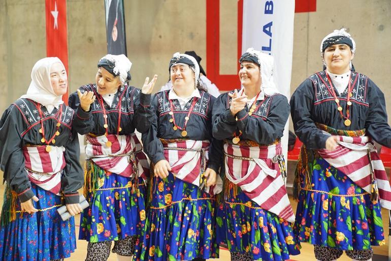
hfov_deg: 28.8
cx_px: 196
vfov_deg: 19.4
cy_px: 130
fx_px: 760
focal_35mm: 70
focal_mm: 70
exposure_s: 1/160
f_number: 3.2
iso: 1600
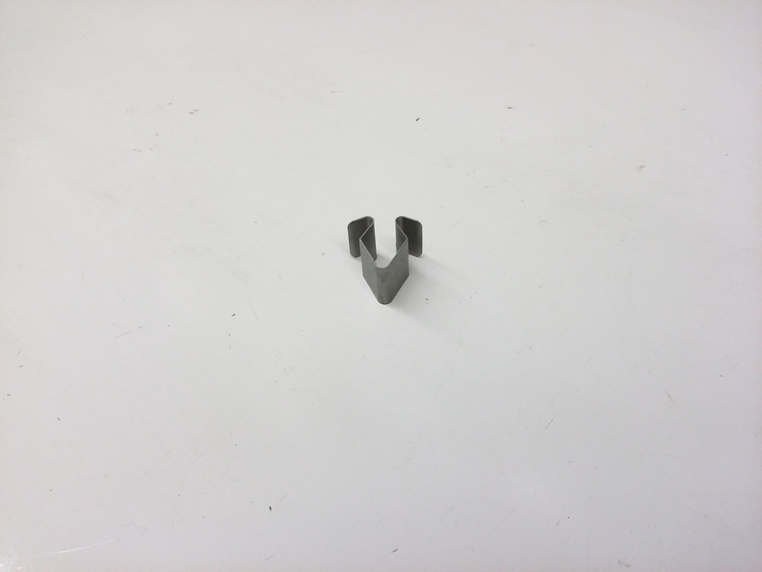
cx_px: 381
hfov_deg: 56.8
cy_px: 286
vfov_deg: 44.2
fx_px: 704
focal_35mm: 32
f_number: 2.4
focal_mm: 3.4
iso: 160
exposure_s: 1/24
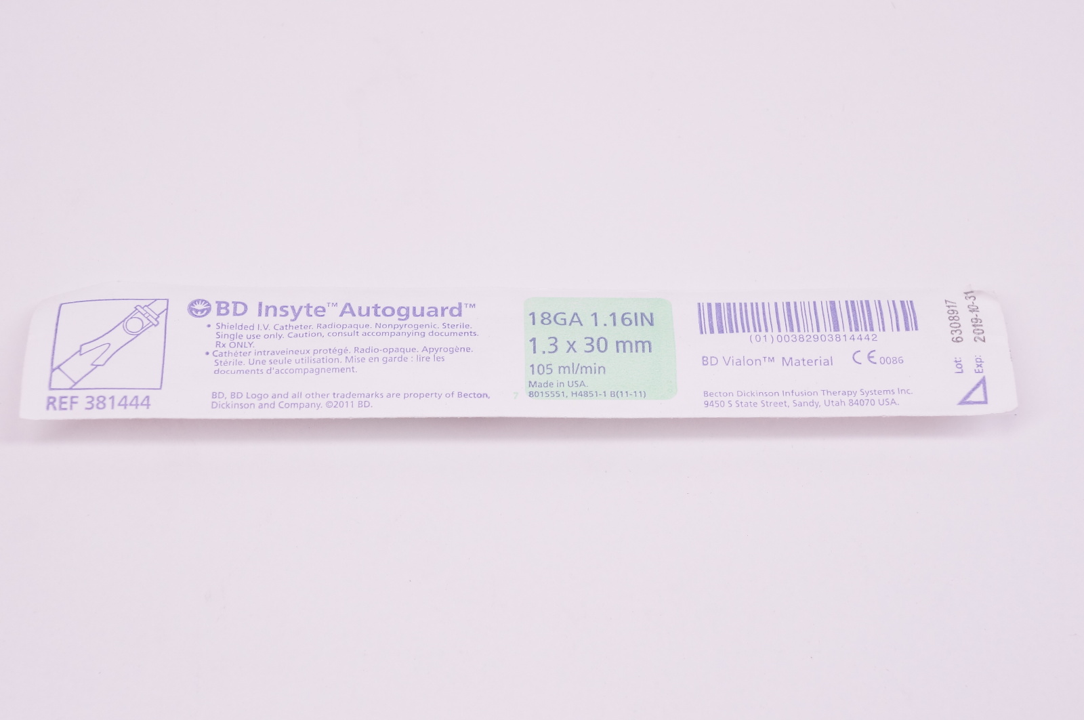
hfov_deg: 27.0
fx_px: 2256
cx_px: 542
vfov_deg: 18.1
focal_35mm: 75
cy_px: 360
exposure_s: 1/125
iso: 800
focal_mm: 50
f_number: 7.1
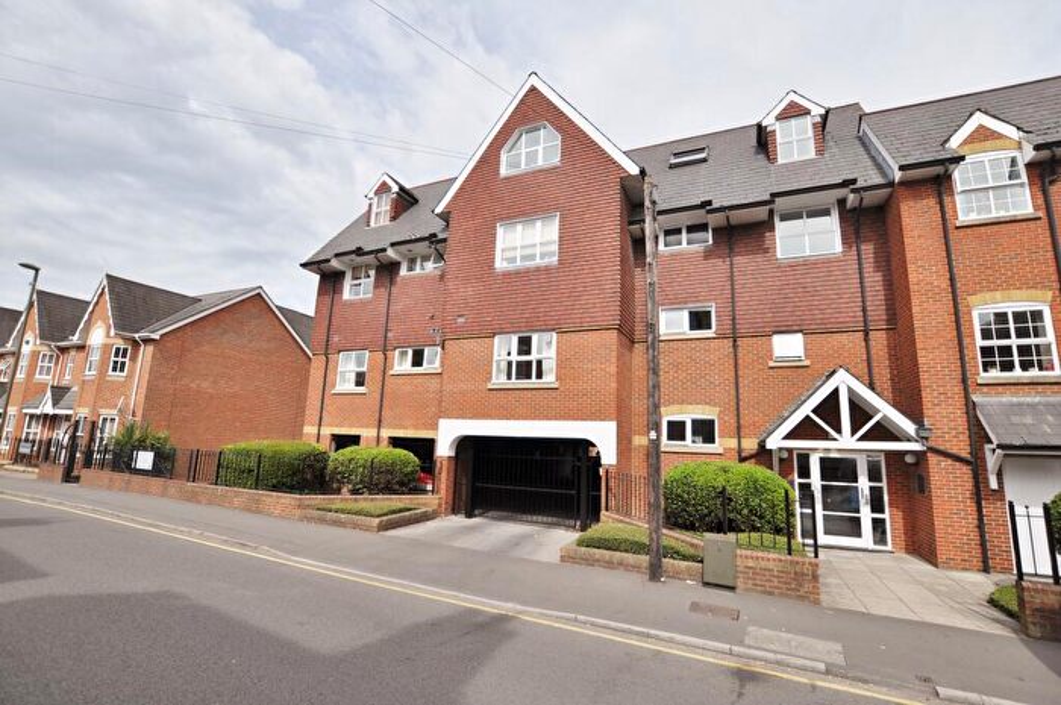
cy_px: 352
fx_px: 442
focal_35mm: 15
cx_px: 530
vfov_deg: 77.2
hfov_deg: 100.5
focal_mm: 10
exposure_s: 1/1000
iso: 200
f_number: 5.6
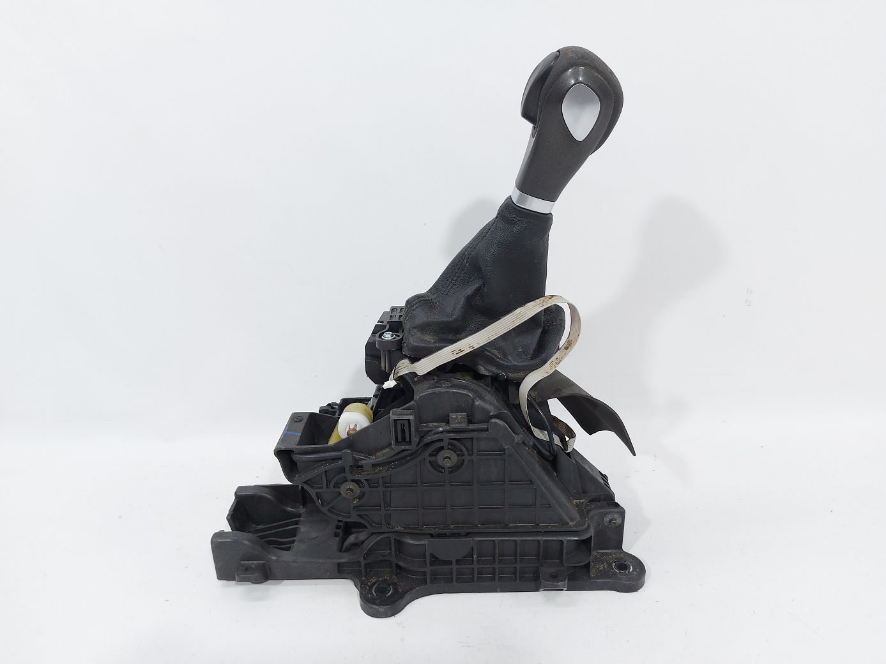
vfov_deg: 56.8
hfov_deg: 71.6
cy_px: 332
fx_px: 614
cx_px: 443
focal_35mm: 24
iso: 64
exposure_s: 1/50
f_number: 1.8
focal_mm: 5.23
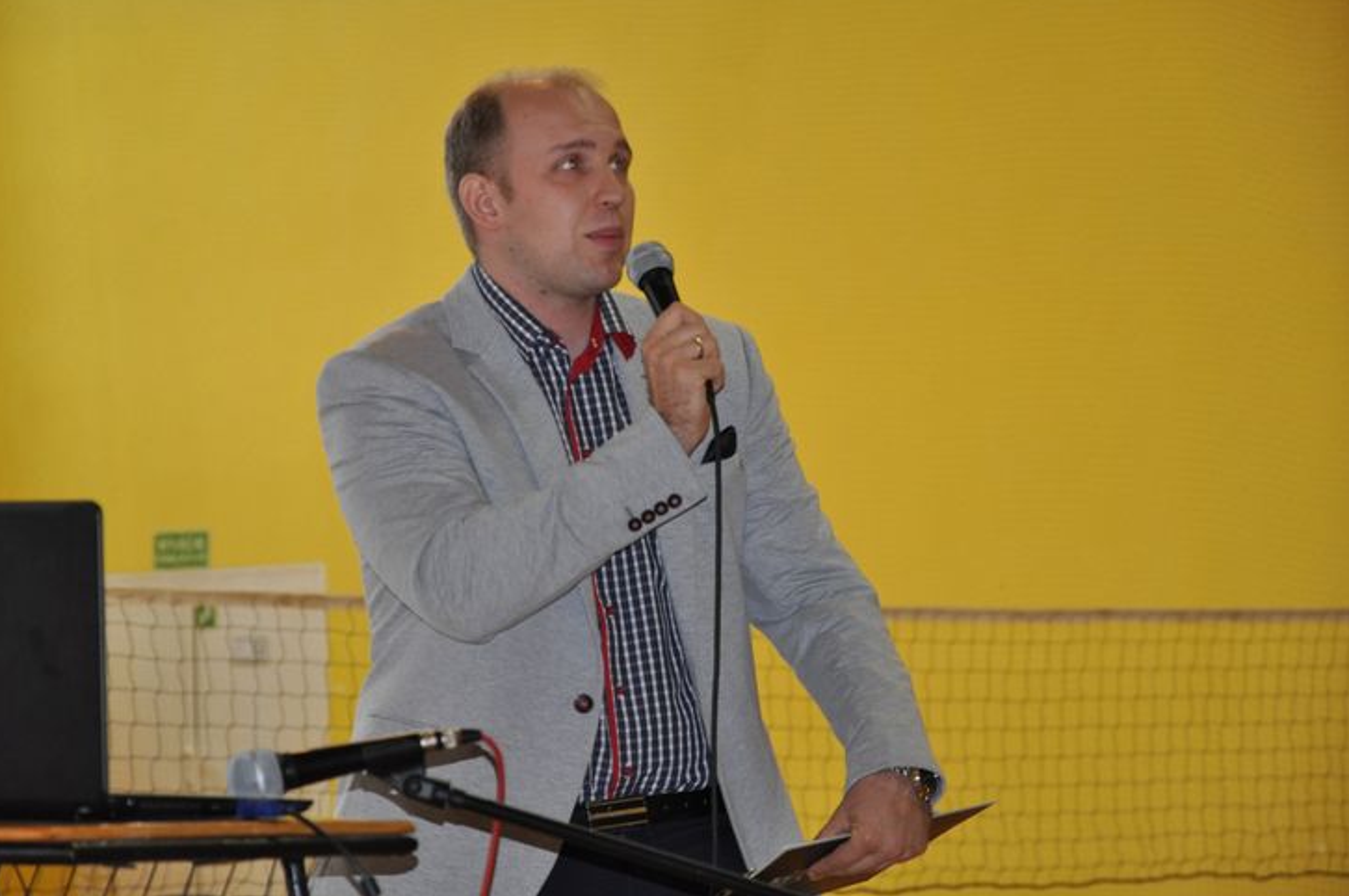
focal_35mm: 174
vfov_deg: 7.9
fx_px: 6495
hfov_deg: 11.9
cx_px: 613
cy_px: 440
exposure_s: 1/60
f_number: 5.6
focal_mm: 105
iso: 800
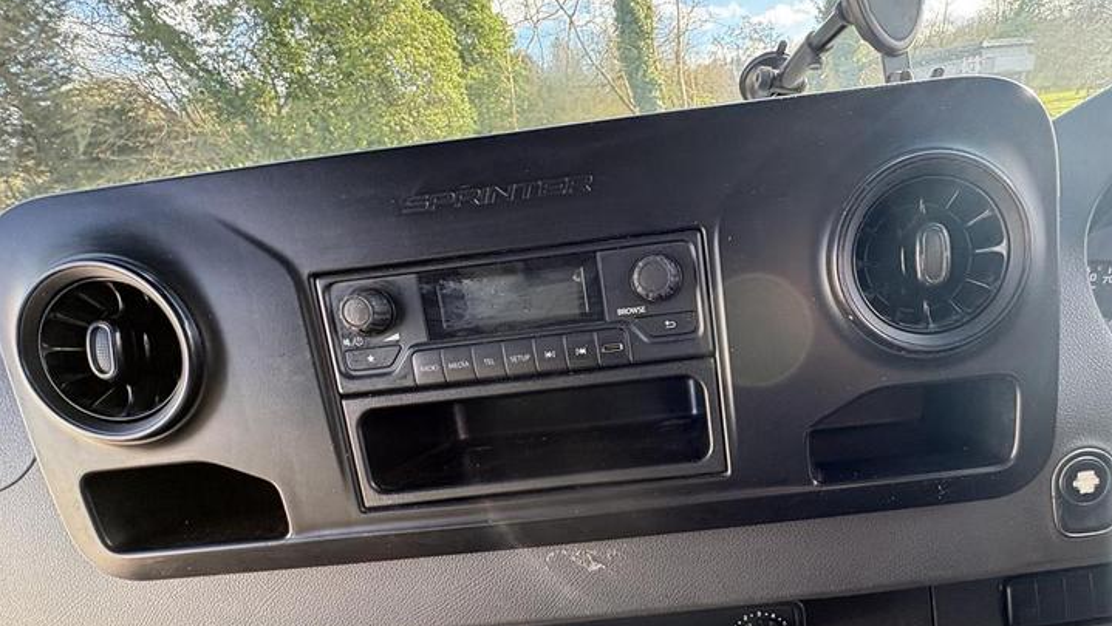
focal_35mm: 19
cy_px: 394
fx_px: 560
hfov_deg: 87.9
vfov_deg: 57.6
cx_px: 691
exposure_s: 1/99
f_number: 2.2
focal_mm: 2.22
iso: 125
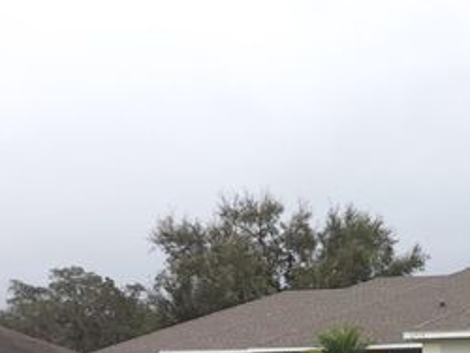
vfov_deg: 26.3
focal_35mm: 54
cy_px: 311
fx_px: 734
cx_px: 406
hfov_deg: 33.9
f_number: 1.9
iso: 40
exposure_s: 1/821
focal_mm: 2.91
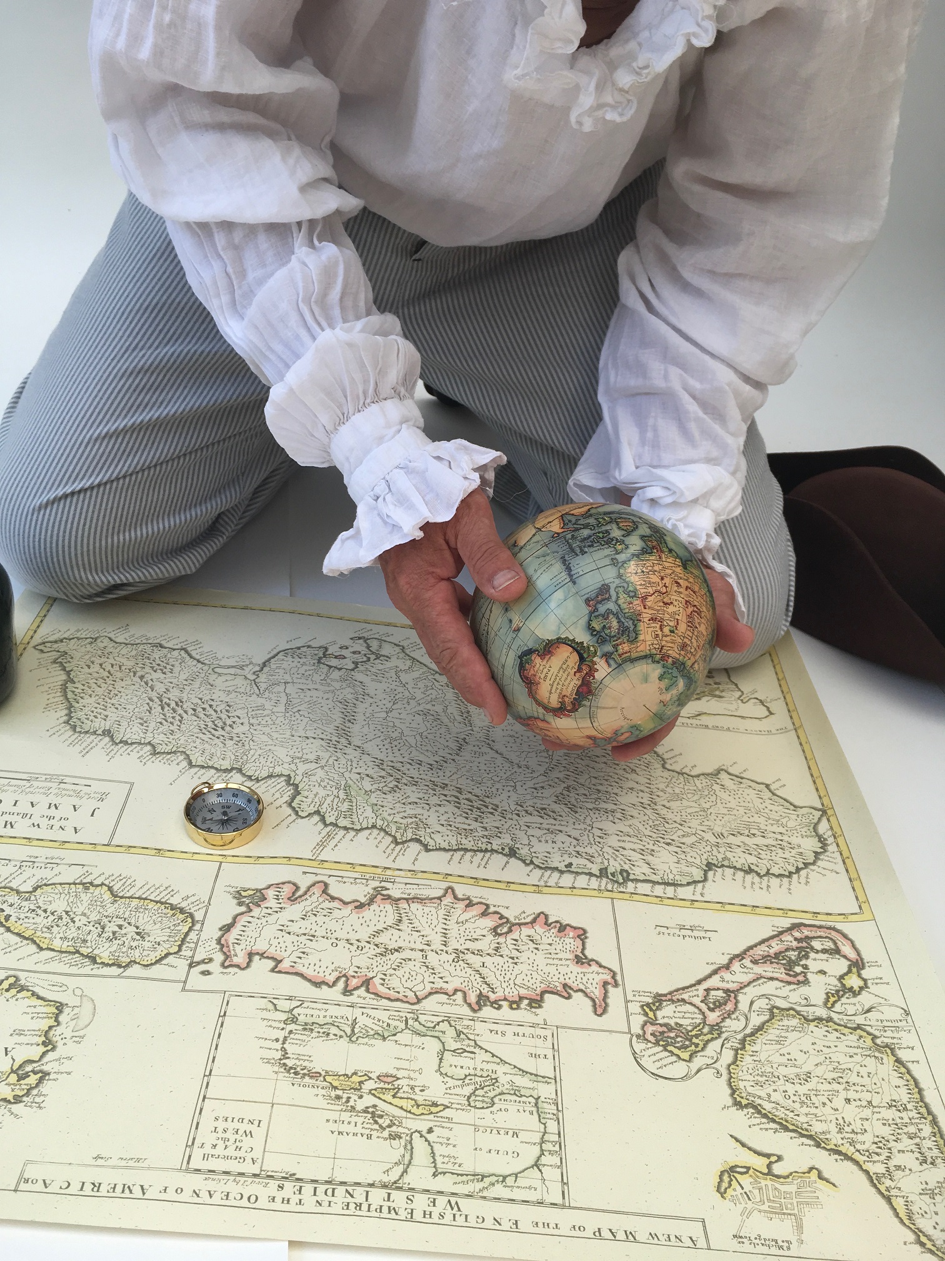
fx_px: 1056
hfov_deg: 48.2
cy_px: 630
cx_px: 472
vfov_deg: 61.7
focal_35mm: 29
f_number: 2.2
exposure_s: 1/100
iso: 25
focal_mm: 4.15
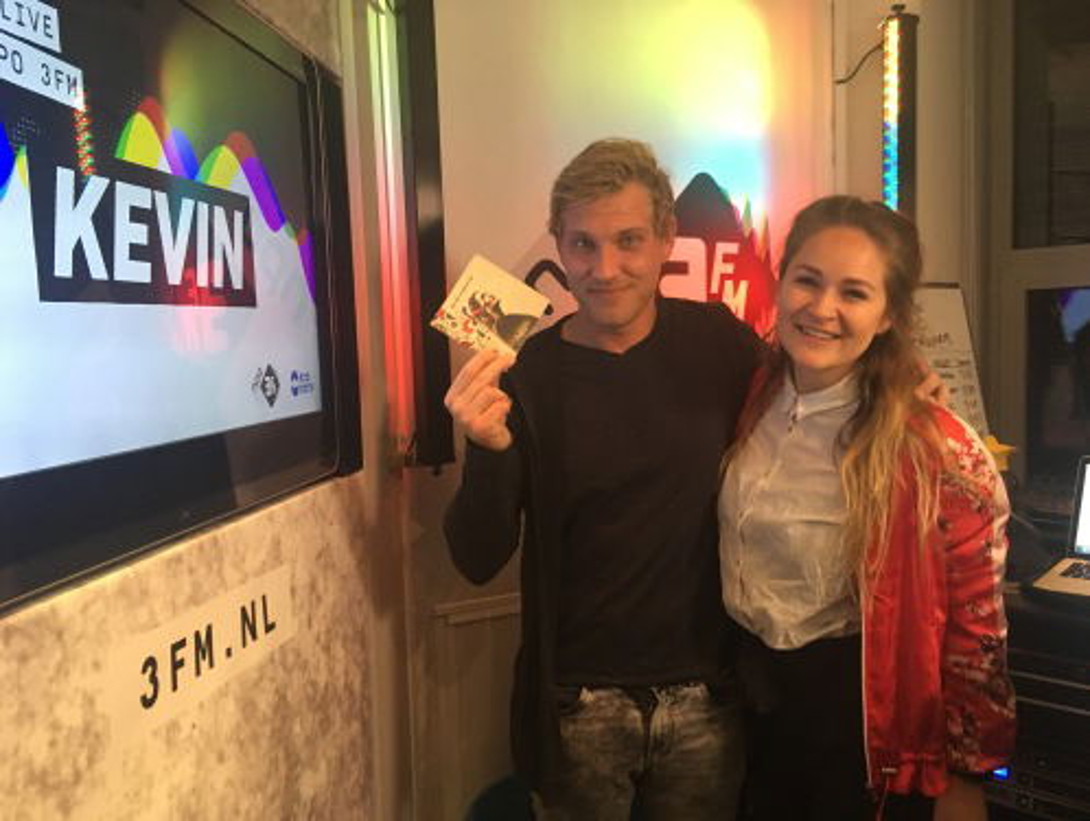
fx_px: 914
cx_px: 545
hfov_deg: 61.6
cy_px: 410
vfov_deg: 48.3
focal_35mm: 29
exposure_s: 1/17
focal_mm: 4.15
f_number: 2.2
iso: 250
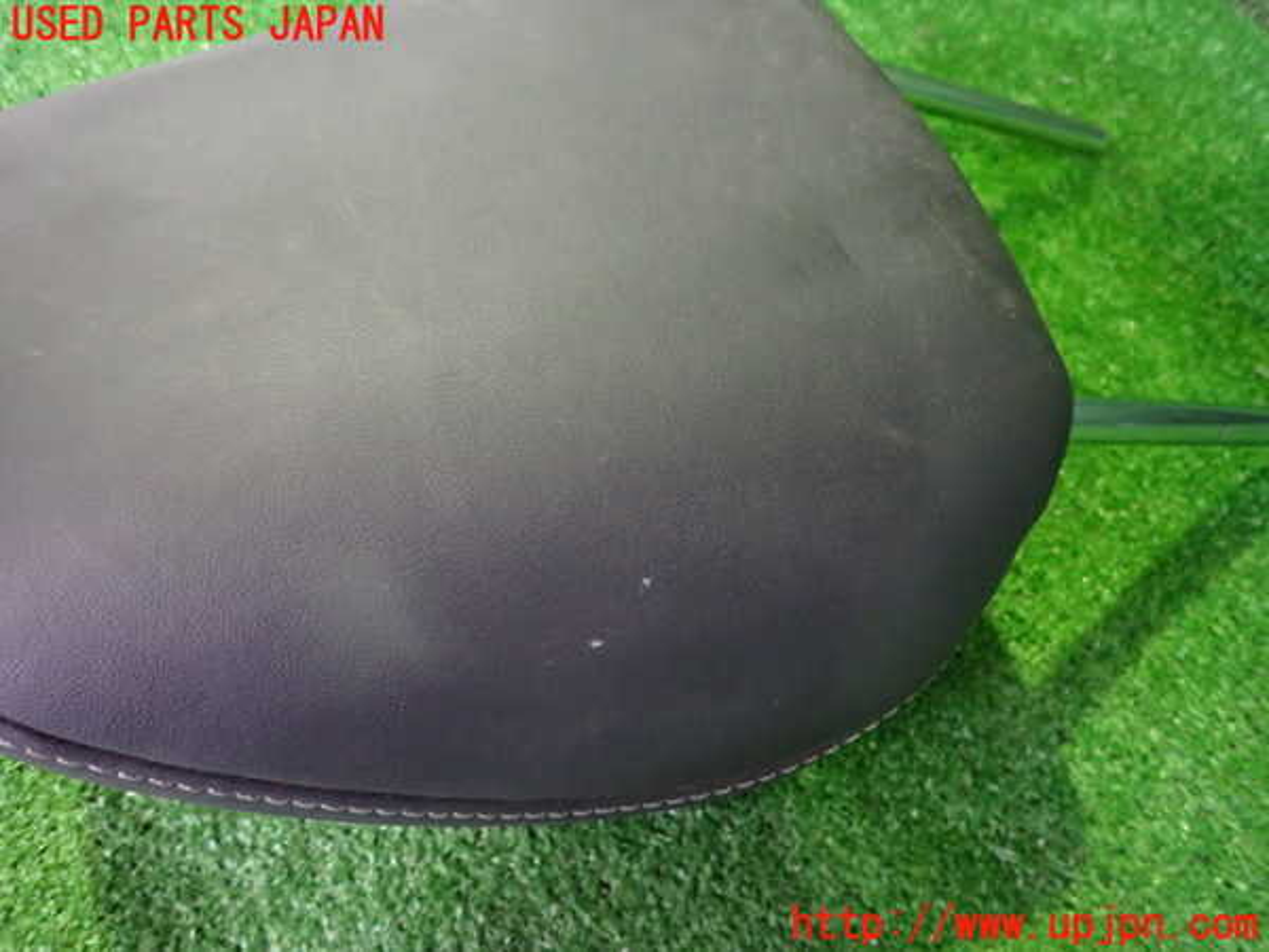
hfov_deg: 69.4
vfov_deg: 54.9
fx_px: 916
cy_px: 476
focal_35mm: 25
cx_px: 634
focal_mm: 4.5
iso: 1000
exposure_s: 1/30
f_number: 2
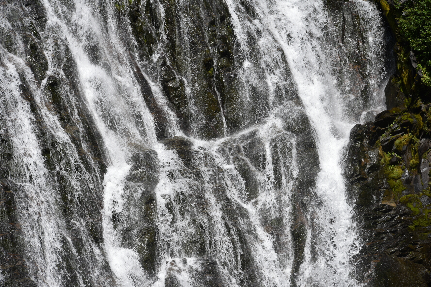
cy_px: 144
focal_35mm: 180
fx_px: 2155
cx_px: 216
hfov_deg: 11.4
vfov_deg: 7.6
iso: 100
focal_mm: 180
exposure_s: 1/400
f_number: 8
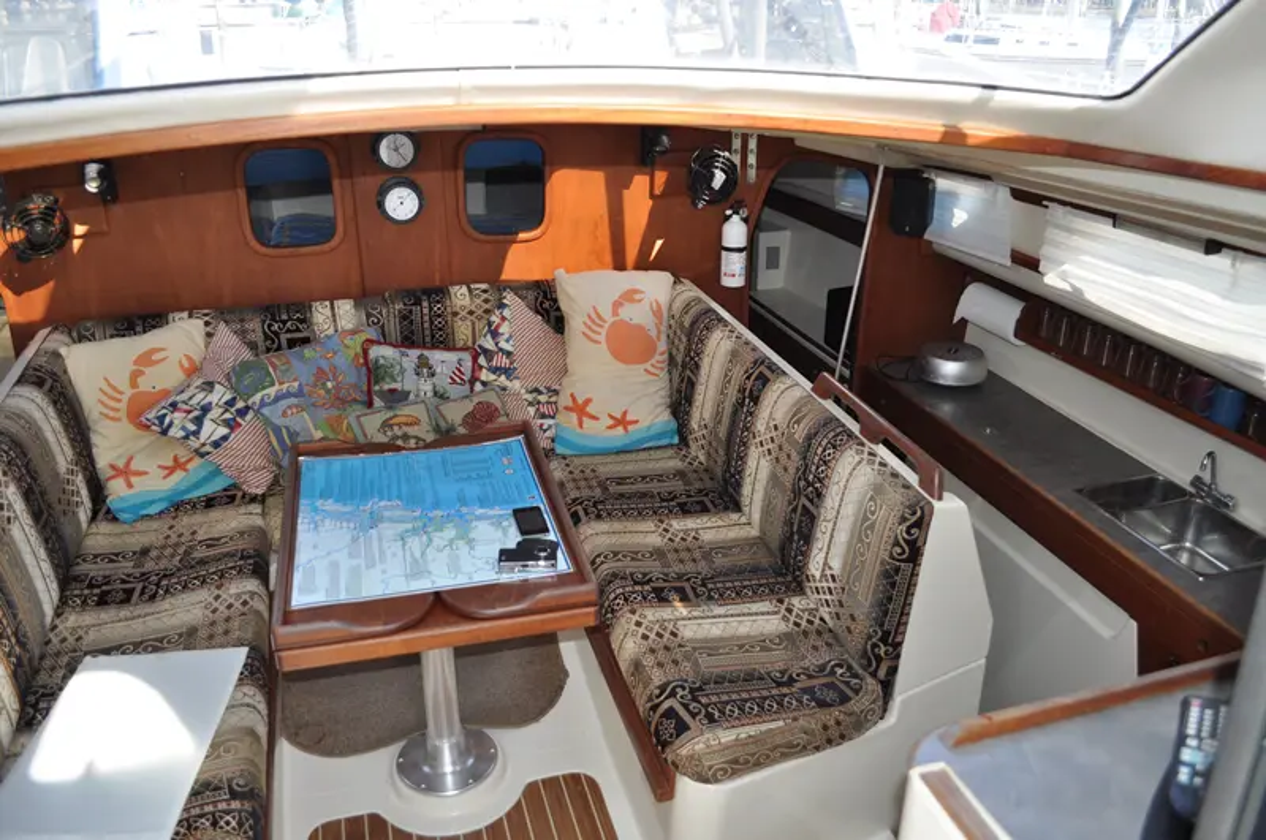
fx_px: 948
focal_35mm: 27
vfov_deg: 47.8
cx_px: 633
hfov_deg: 67.5
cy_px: 420
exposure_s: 1/200
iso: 200
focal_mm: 18
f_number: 4
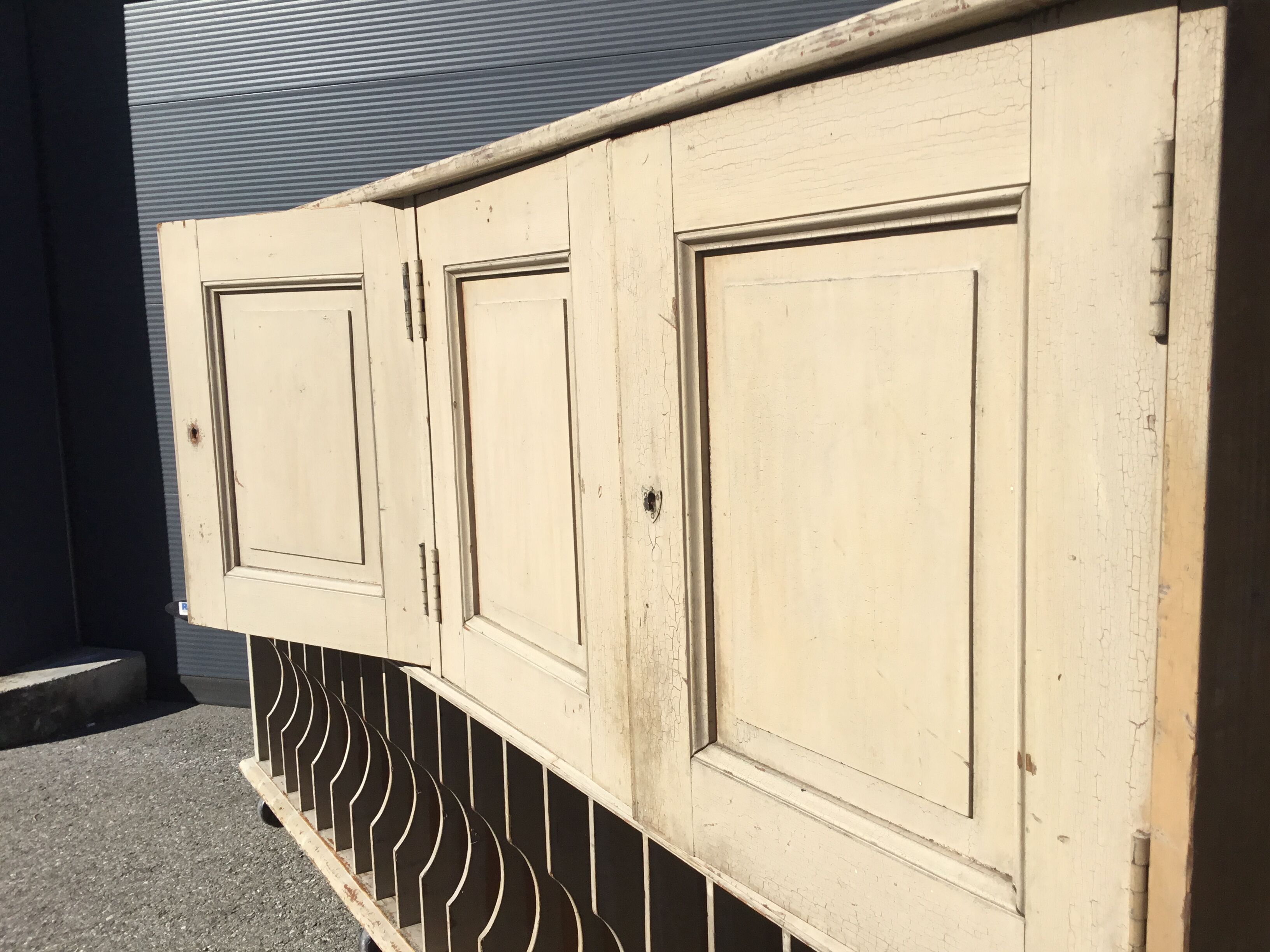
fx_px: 1137
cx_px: 635
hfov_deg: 58.4
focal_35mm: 31
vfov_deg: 45.4
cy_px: 476
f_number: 2.4
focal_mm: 3.3
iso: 25
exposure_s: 1/2331
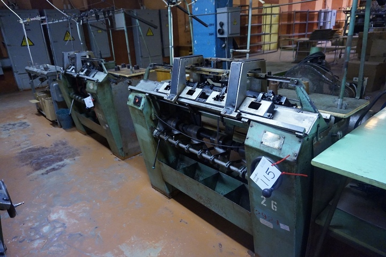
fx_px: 257
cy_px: 128
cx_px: 193
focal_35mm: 24
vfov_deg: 53.1
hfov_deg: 73.7
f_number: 3.5
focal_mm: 16
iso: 3200
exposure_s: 1/60
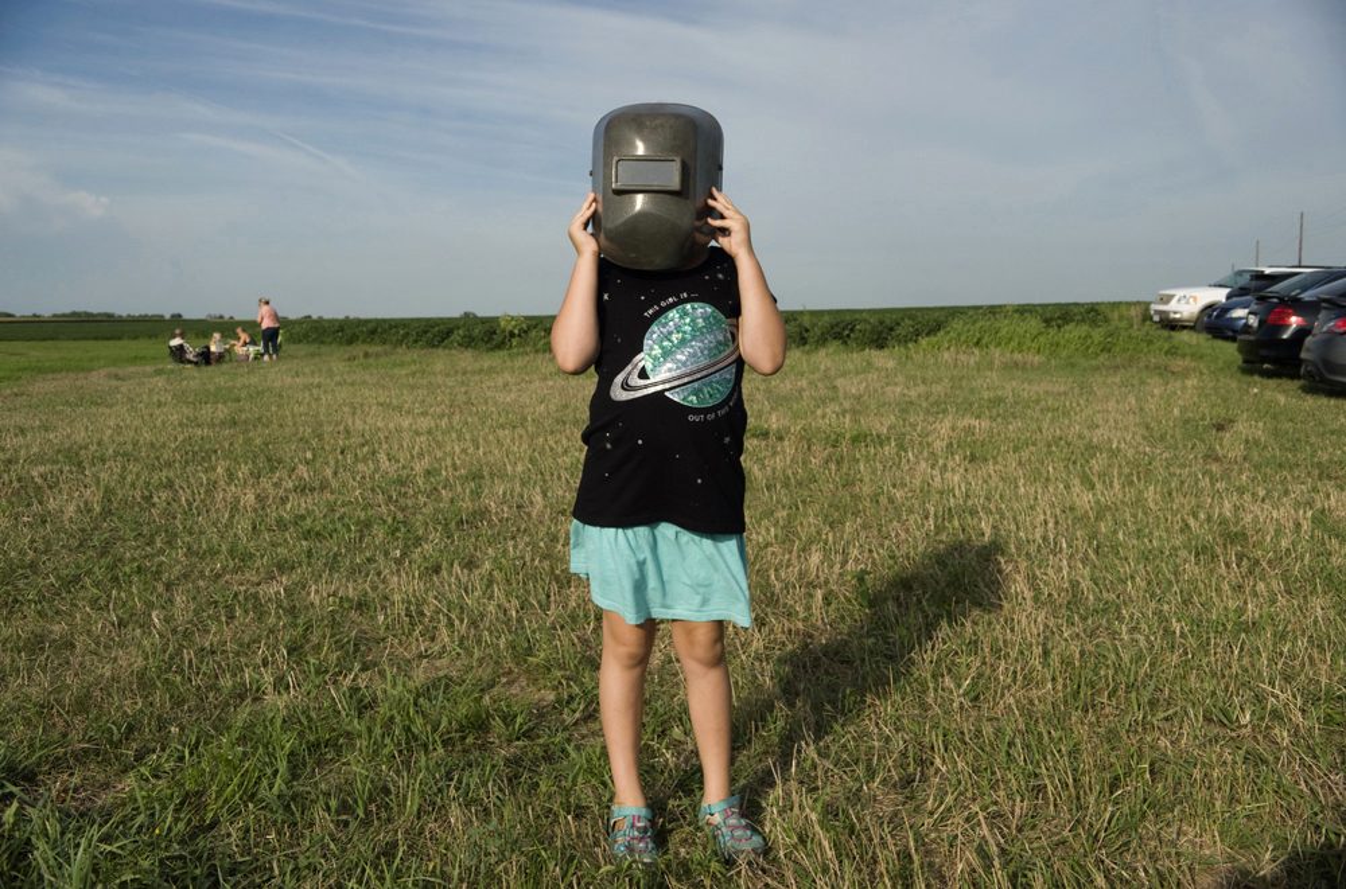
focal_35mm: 31
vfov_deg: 42.1
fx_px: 1156
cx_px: 673
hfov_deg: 60.4
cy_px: 444
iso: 200
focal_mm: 31
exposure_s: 1/400
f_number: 10
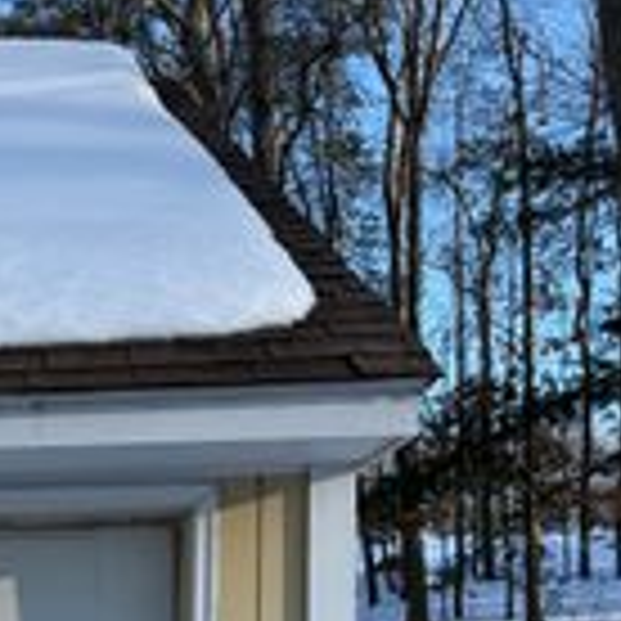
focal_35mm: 77
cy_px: 754
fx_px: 1563
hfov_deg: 20.3
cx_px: -220
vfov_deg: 20.9
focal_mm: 6.76
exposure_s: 1/2000
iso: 80
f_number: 1.78
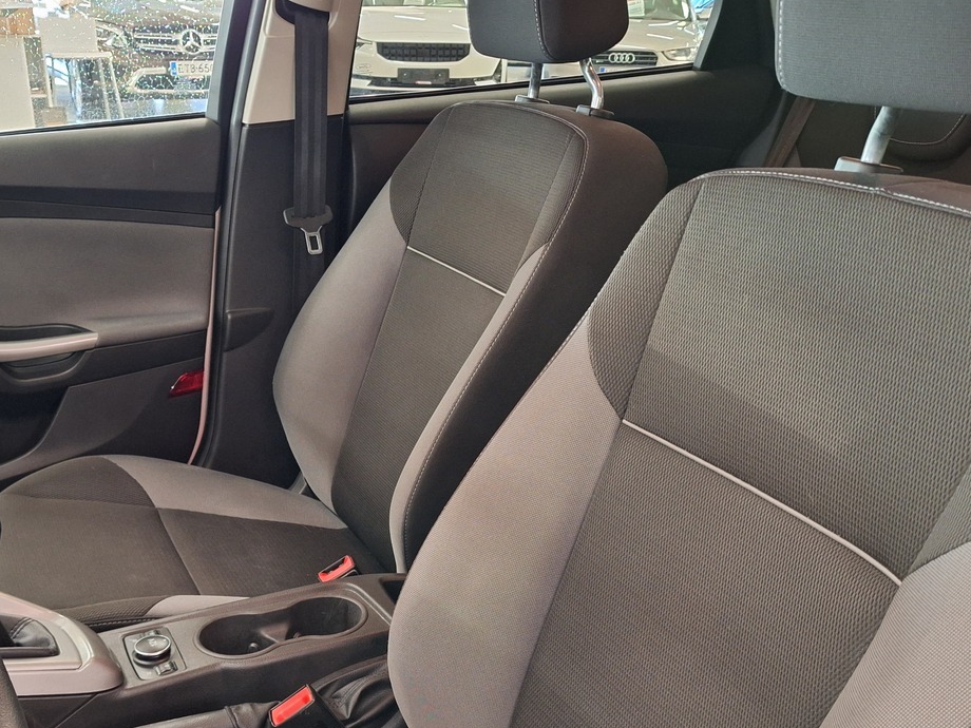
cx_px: 422
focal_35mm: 36
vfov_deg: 38.8
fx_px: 1010
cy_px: 534
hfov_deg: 51.2
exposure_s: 1/25
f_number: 1.8
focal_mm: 5.54
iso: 400
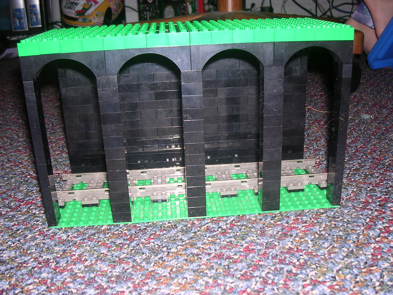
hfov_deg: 49.0
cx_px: 196
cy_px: 148
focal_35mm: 38
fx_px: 431
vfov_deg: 37.7
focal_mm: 5.8
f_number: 2.8
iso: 100
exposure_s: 1/60.1
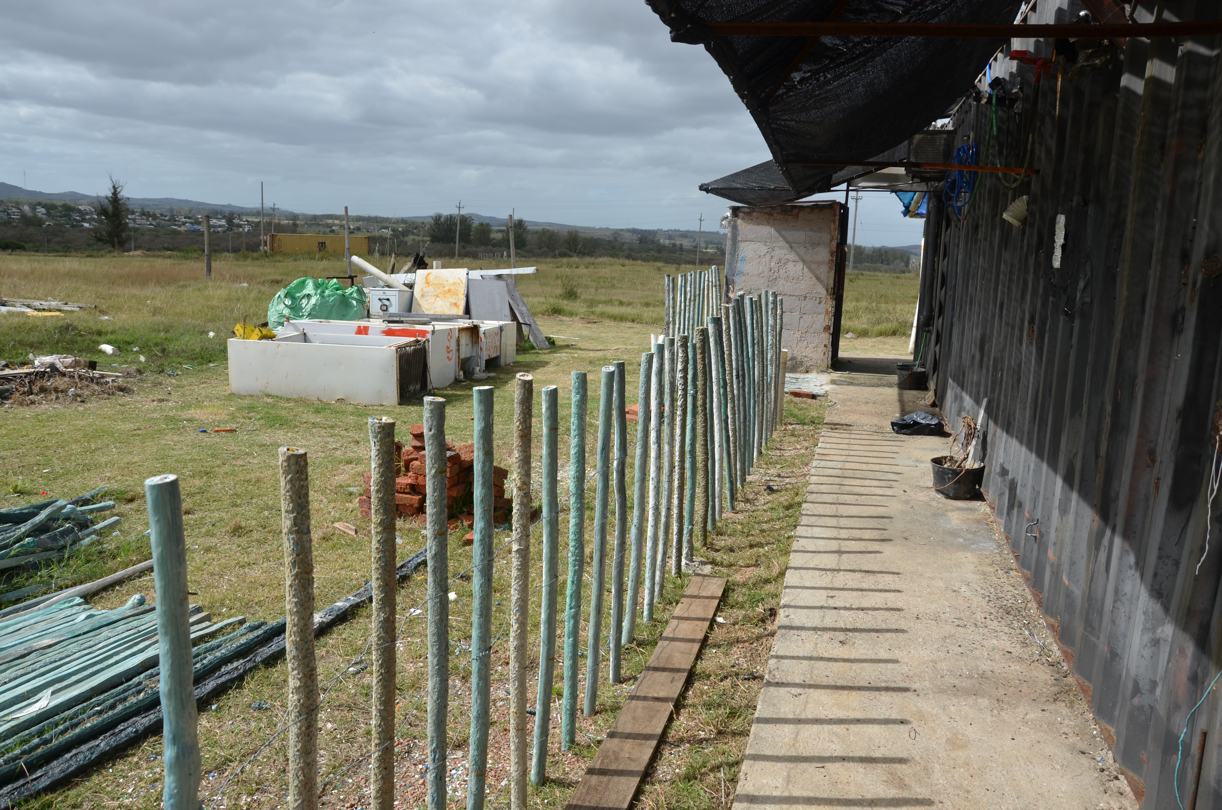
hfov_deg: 67.5
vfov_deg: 47.7
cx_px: 611
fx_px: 915
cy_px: 405
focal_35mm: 27
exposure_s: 1/250
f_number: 8
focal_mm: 18
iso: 180
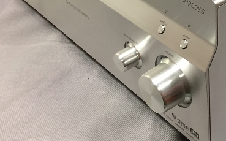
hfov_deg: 29.9
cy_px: -5
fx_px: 400
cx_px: 213
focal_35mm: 65
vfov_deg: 19.3
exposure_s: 1/30
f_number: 2.2
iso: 100
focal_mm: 4.15
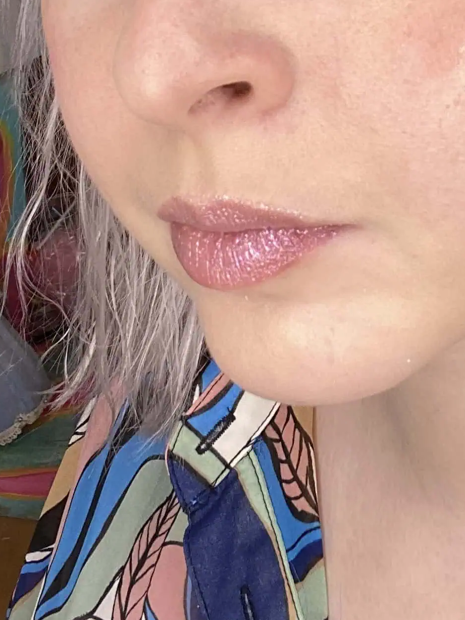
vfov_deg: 24.8
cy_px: -32
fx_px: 1325
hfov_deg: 19.7
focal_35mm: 74
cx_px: 356
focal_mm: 2.7
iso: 25
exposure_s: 1/129
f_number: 2.2
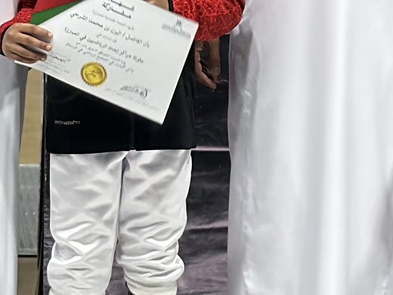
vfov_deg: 5.8
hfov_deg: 7.7
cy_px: -126
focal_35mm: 256
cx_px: 173
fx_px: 2906
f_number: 1.78
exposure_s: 1/155
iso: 64
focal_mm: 6.86
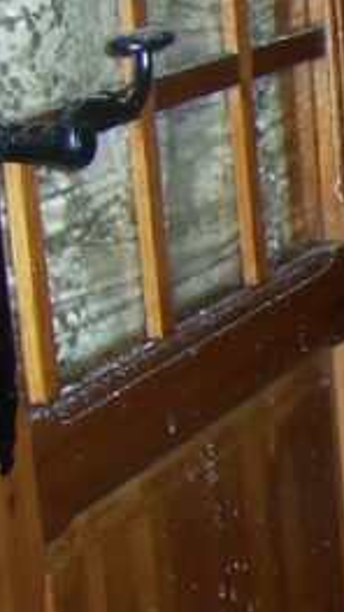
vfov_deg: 15.0
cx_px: 1074
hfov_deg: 7.4
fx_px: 2318
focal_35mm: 143
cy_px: 202
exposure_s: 1/60
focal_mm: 6.2
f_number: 2.8
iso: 125
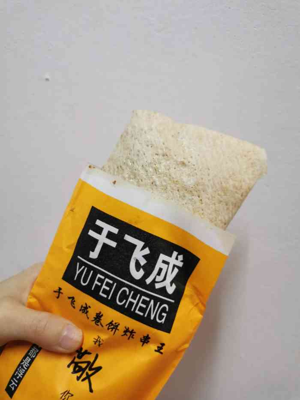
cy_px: 200
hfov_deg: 51.4
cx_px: 150
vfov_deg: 65.3
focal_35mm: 27
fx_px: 312
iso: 320
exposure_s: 1/50
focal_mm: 5.58
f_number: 1.8
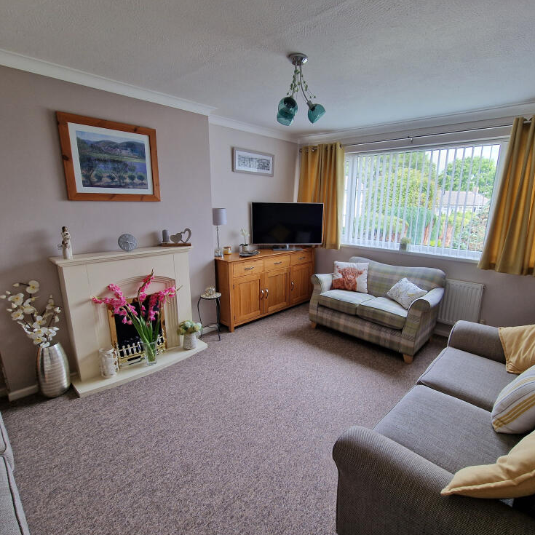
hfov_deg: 87.1
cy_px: 278
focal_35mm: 16
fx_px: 280
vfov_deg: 87.4
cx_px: 297
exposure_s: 1/50
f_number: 2.2
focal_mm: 2.2
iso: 64
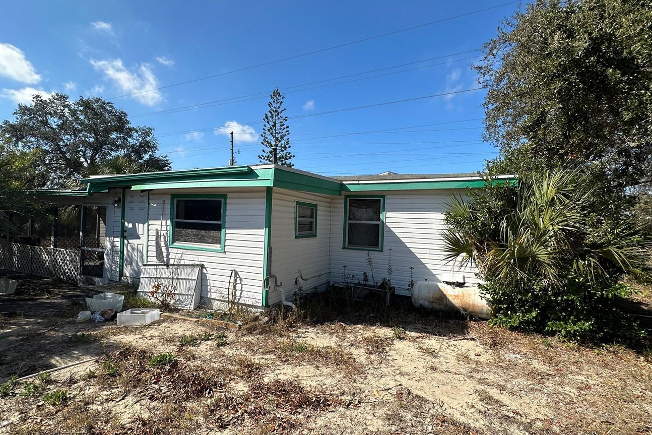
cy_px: 222
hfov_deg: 90.0
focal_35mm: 18
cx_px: 318
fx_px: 326
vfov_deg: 67.4
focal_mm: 2.22
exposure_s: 1/2451
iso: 50
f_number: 2.2
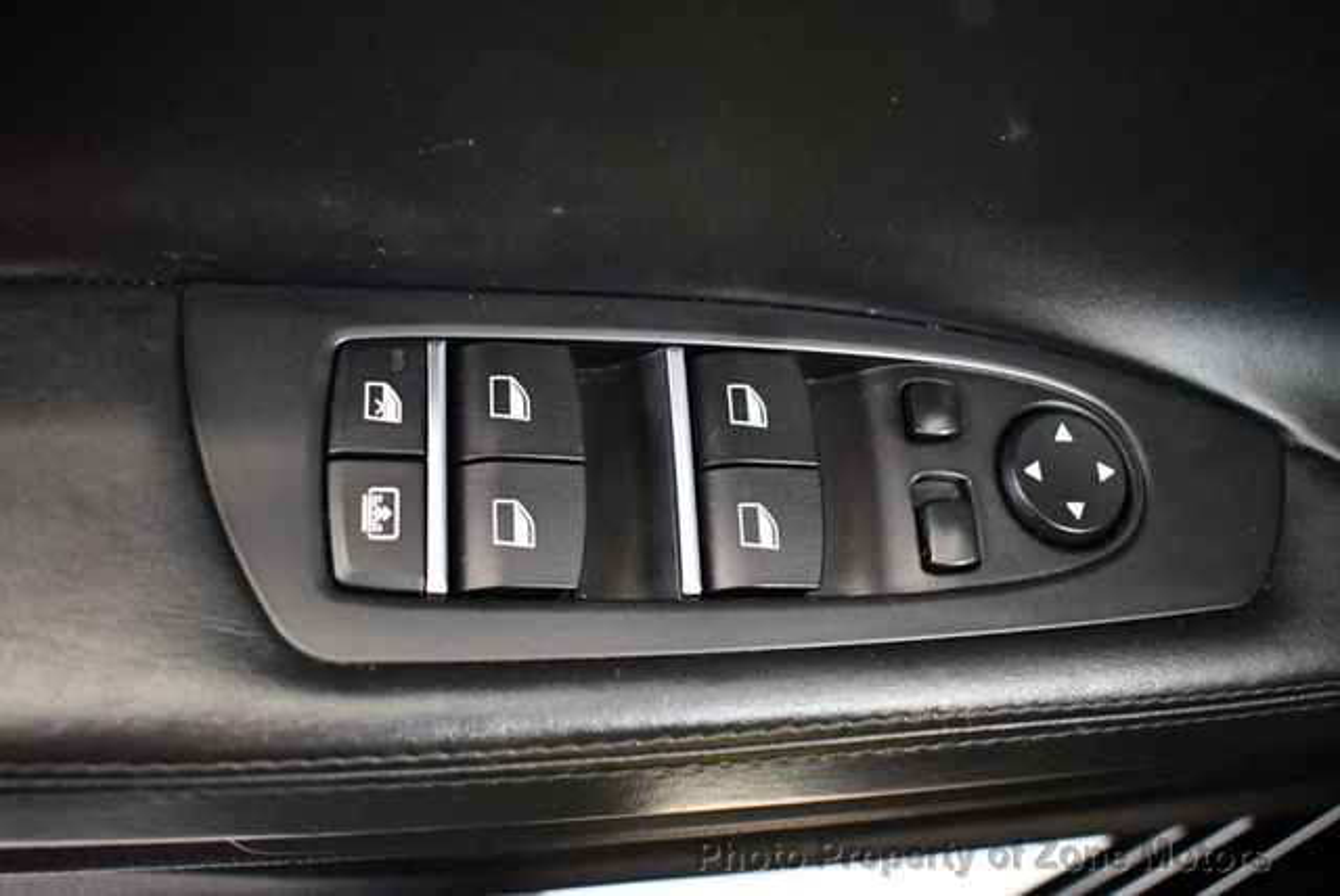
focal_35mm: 36
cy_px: 448
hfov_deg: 53.1
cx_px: 670
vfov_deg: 36.9
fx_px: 1341
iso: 7200
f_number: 3.5
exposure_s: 1/60
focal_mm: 18
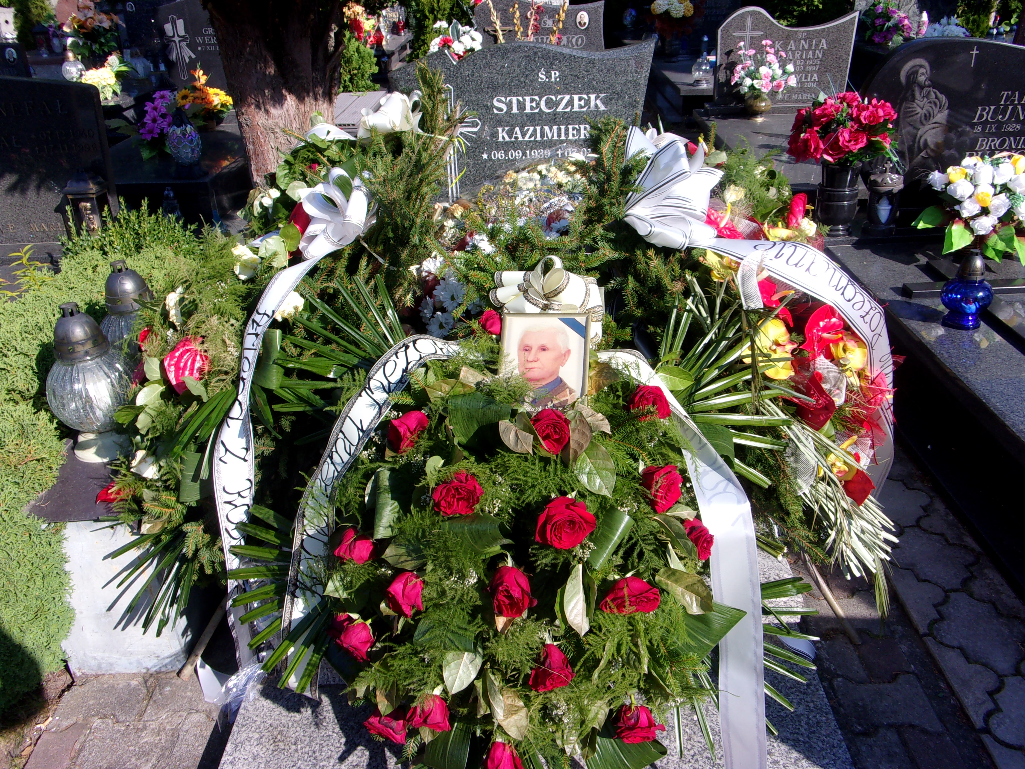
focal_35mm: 29
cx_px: 529
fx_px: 859
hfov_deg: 61.6
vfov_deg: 48.2
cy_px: 378
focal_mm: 5.1
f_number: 10.8
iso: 80
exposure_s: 1/56
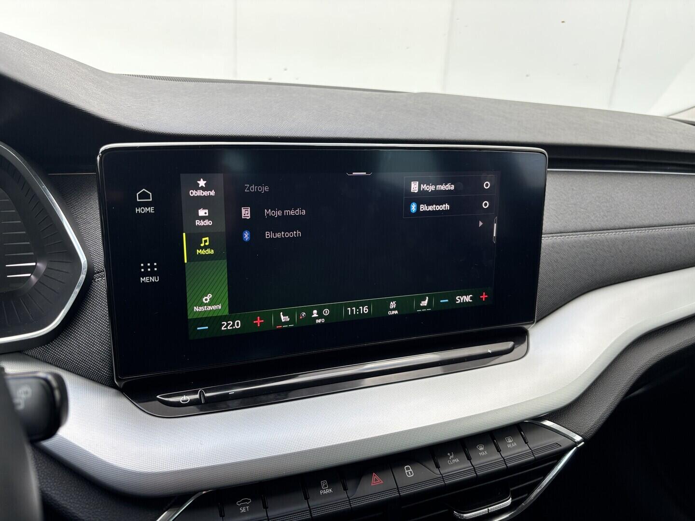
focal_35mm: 26
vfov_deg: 53.1
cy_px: 260
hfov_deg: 67.3
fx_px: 522
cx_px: 348
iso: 40
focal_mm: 5.96
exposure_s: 1/216
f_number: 1.6
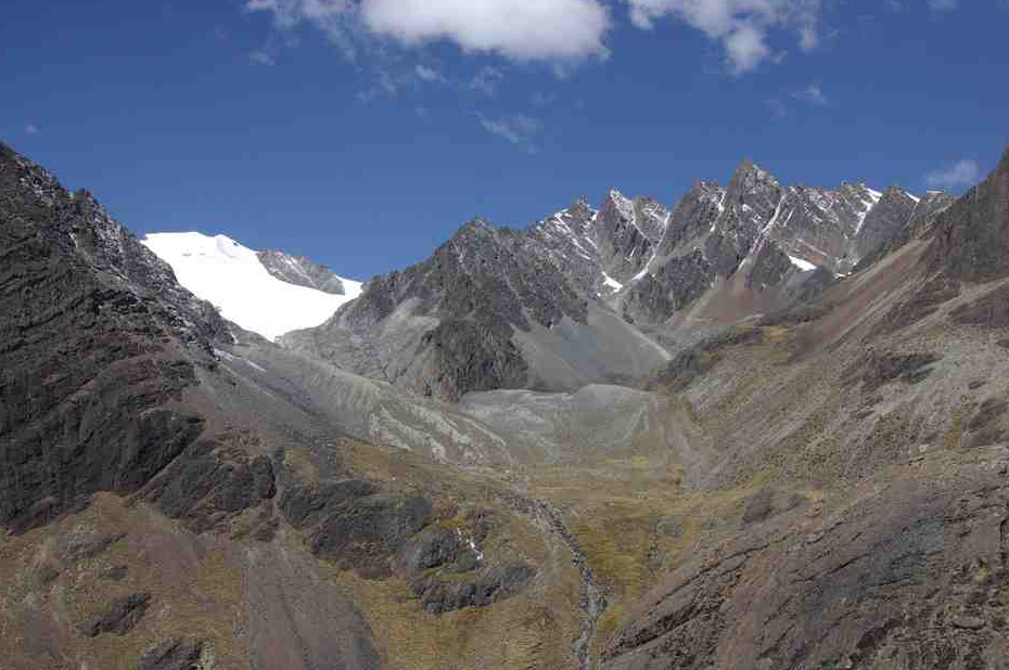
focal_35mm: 42
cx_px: 515
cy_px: 357
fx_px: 1176
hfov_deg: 46.4
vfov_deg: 31.8
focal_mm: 26
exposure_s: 1/350
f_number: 8
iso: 100
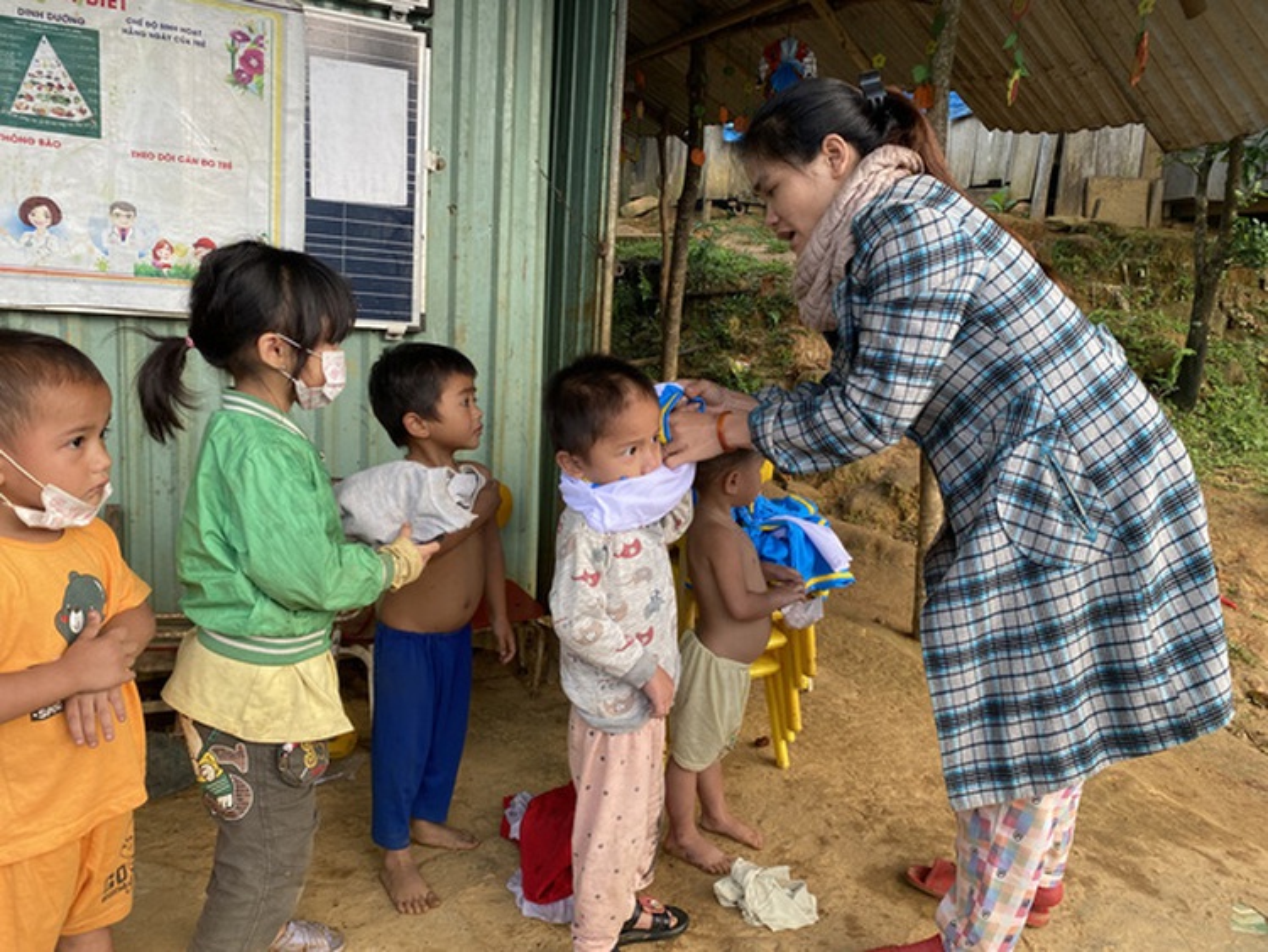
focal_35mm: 26
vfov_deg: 53.1
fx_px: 953
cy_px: 476
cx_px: 634
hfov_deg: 67.3
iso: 80
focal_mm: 4.25
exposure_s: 1/122
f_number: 1.8
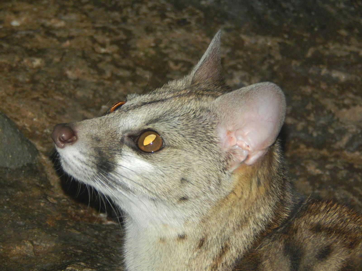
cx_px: 181
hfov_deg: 6.2
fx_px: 3326
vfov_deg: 4.7
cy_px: 136
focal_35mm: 318
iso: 560
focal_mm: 56.5
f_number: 5.7
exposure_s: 1/60
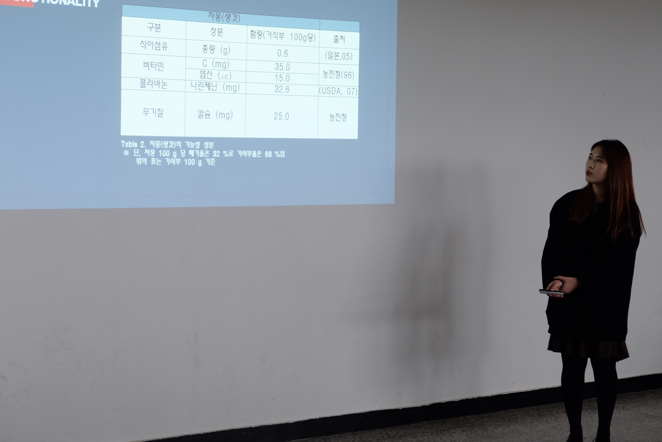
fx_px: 1195
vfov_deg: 20.9
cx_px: 350
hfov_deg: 30.9
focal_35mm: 65
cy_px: 183
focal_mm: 35.8
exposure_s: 1/20
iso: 400
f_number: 3.6
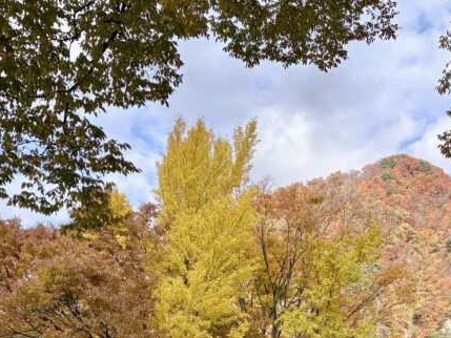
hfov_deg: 30.5
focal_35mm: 62
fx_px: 808
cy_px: 302
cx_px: 356
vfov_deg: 23.1
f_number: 1.6
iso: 50
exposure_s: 1/1164
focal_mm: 5.96
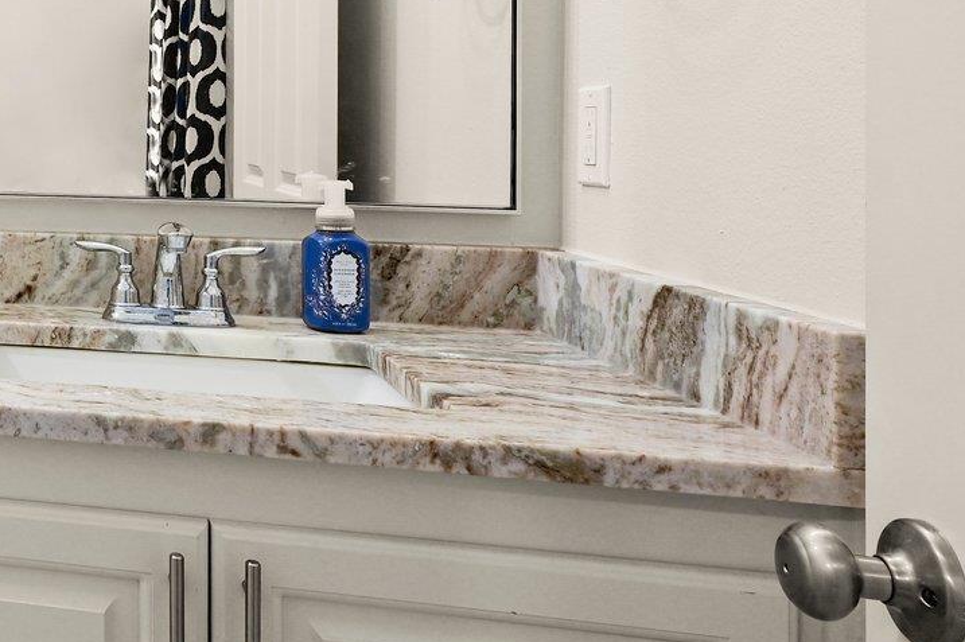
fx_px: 1071
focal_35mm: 40
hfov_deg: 35.8
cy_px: 133
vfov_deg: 32.5
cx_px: -238
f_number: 10
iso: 200
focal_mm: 14
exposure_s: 1/5
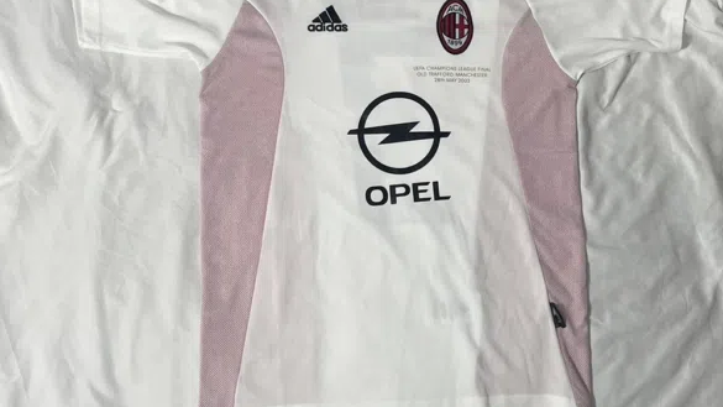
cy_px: 136
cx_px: 391
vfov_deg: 37.4
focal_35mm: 31
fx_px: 594
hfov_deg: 62.5
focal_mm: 4.2
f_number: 1.6
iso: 50
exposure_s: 1/100
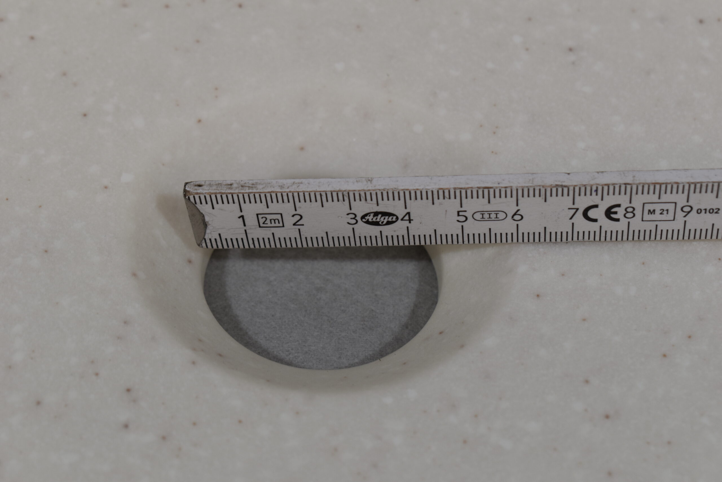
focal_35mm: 82
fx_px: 1655
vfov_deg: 16.6
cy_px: 241
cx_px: 361
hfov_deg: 24.6
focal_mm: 55
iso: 250
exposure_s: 1/60
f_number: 8
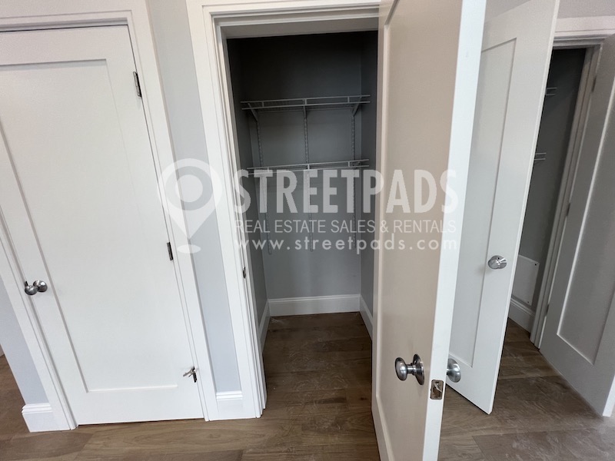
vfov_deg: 89.9
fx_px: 231
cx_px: 308
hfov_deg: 106.2
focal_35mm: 13
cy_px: 230
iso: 80
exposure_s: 1/120
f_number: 1.8
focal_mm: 1.57
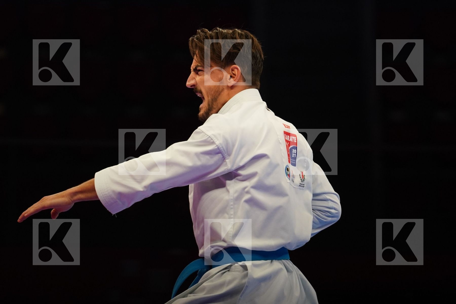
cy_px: 152
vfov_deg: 4.6
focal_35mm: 300
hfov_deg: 6.9
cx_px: 228
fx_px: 3800
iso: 2500
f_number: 2.8
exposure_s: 1/500
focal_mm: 200
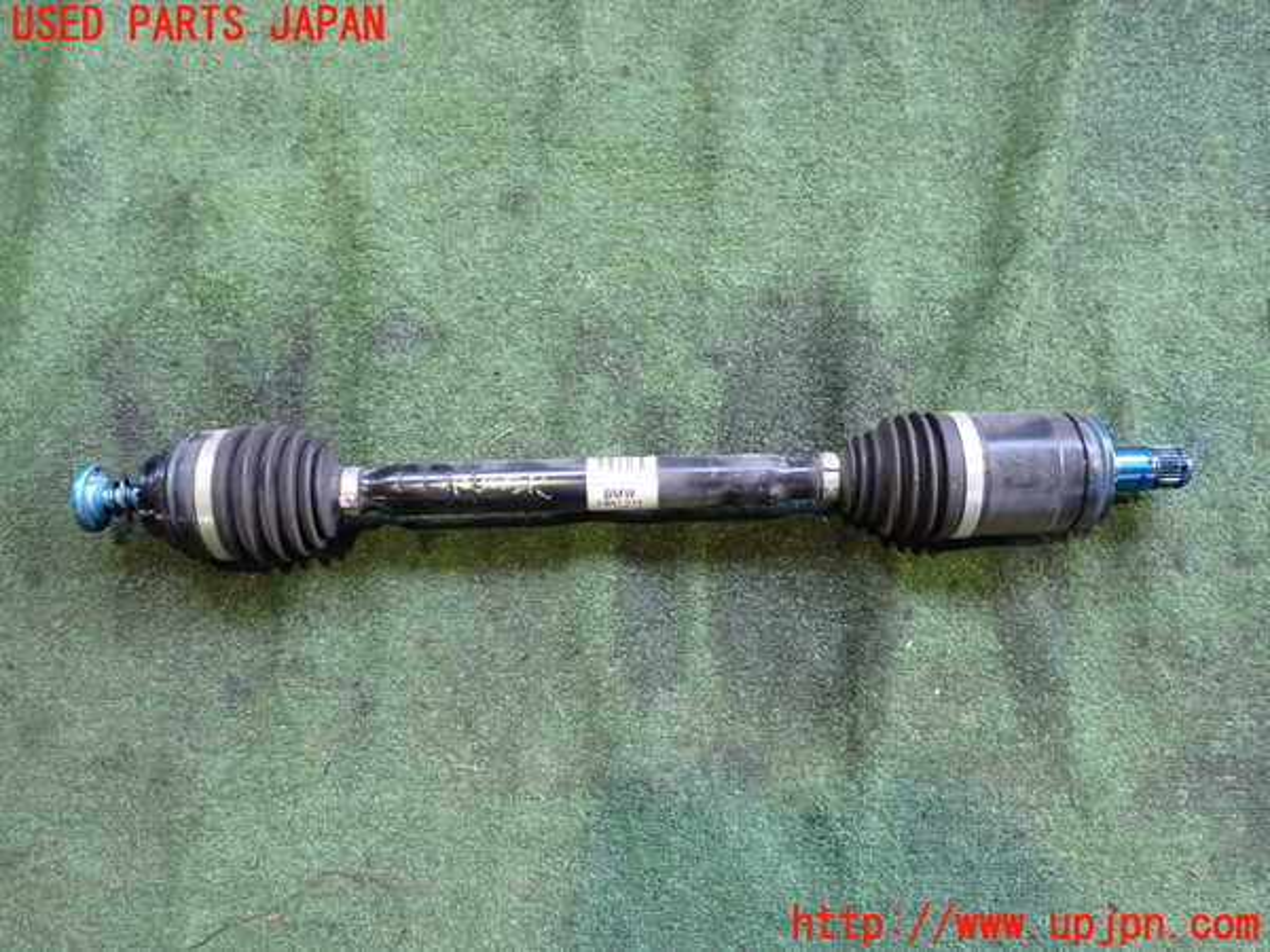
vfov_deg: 46.8
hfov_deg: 60.0
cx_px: 635
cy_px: 476
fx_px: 1101
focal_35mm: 30
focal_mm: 5.4
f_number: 2.3
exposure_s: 1/50
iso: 500
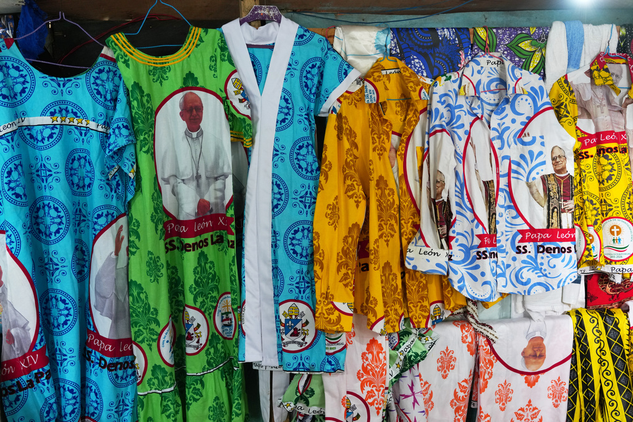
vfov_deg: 34.2
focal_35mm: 39
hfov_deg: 49.6
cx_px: 316
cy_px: 211
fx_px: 685
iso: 1600
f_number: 2.8
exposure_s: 1/100
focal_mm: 39
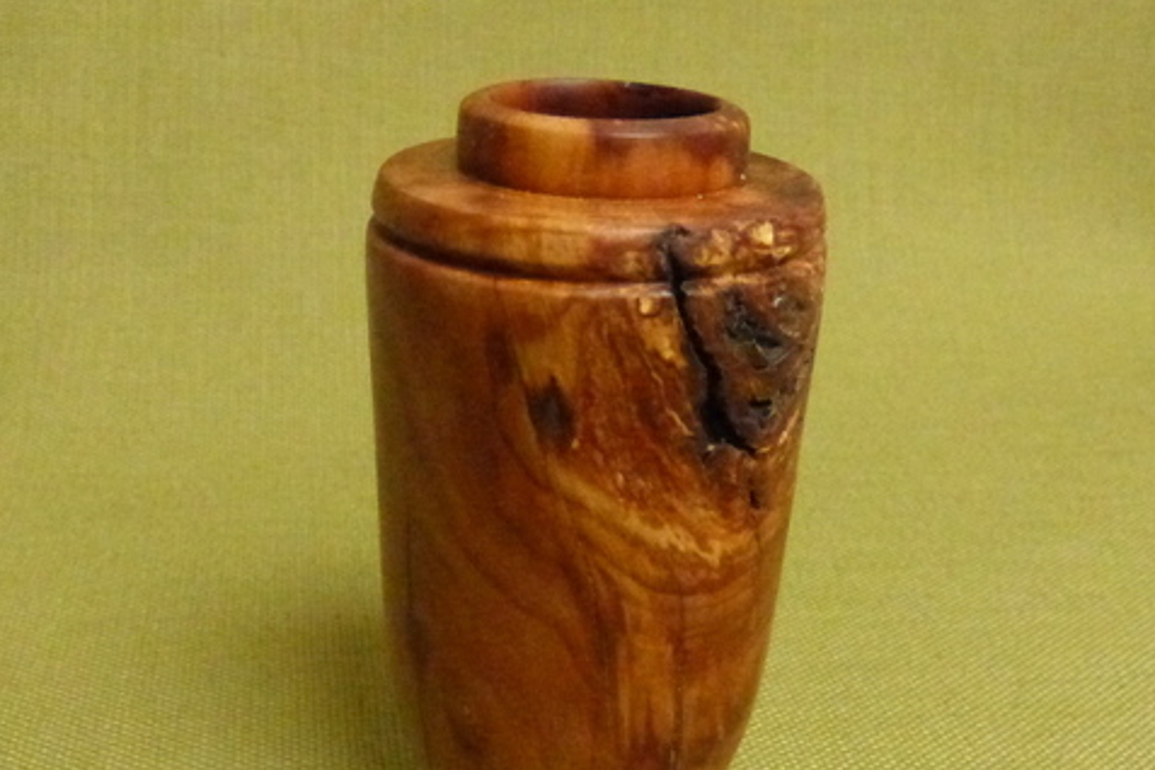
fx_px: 1283
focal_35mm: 40
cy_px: 506
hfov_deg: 48.5
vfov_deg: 33.1
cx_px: 563
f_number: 4
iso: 3200
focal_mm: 4.5
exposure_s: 1/250
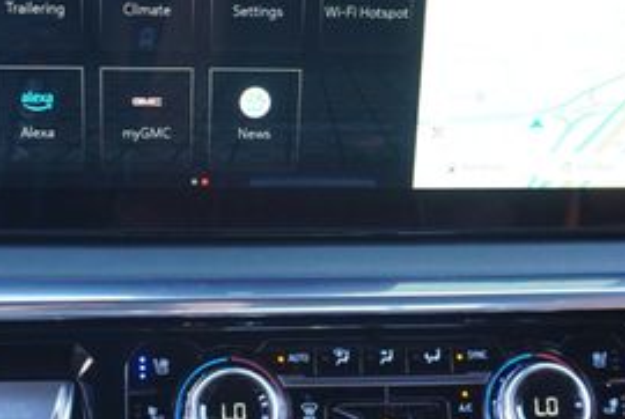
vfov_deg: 19.3
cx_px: 231
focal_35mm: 71
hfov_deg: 28.3
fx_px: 1235
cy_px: 213
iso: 1600
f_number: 4
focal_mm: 20
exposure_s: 1/320
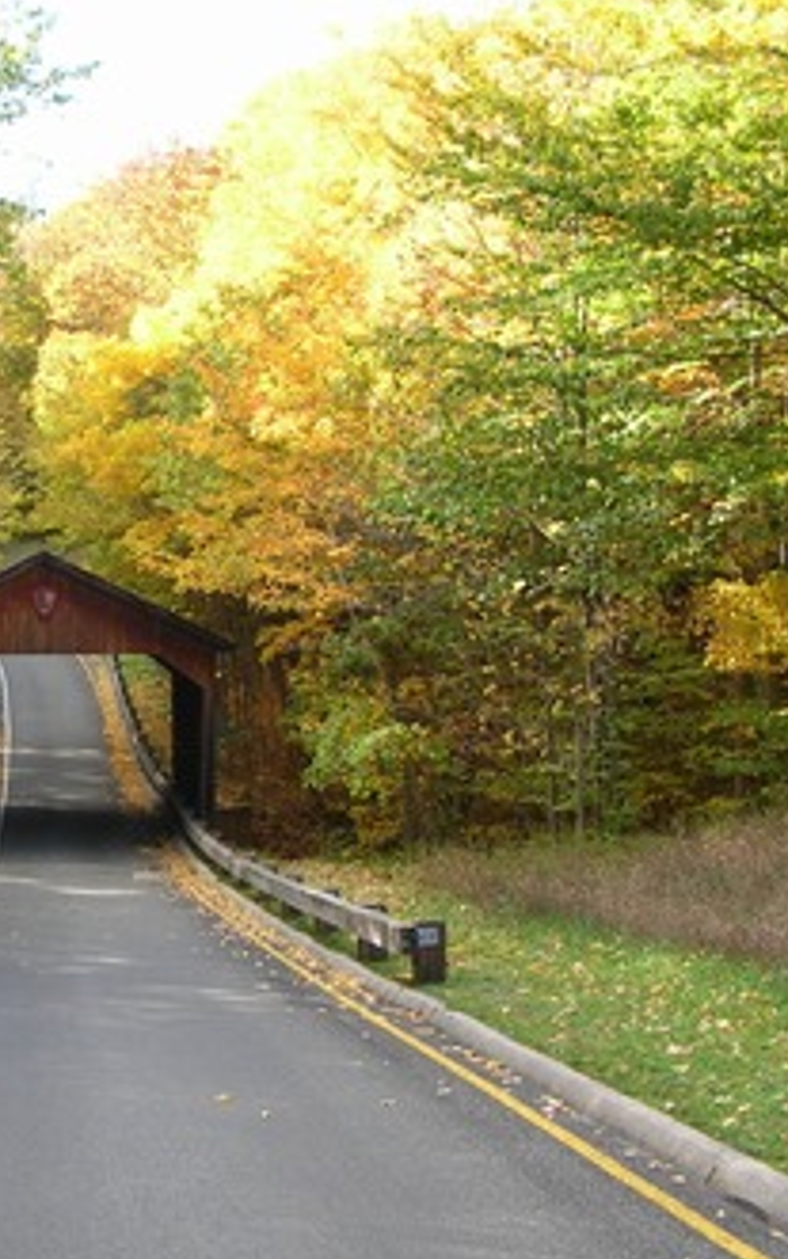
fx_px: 1923
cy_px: 650
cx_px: 76
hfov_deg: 22.6
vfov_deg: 36.3
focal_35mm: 56
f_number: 2.8
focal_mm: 5.8
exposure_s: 1/83.3
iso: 50
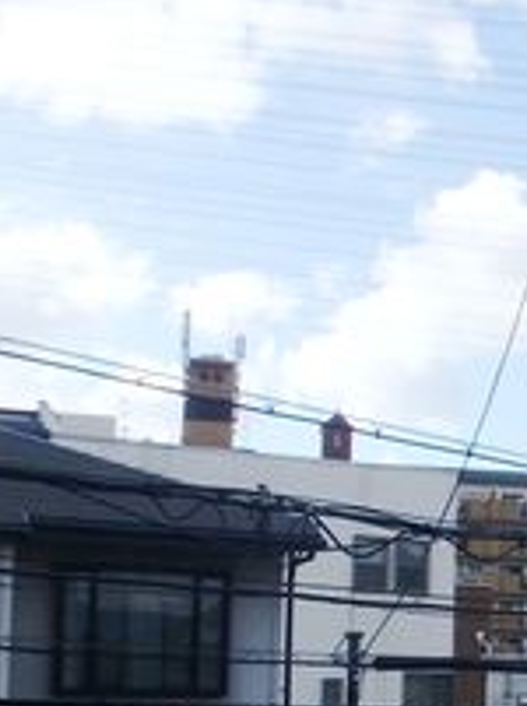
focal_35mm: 67
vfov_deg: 28.3
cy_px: 583
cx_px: 780
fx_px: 1364
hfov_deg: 19.3
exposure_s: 1/400
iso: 125
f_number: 6
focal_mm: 3.7
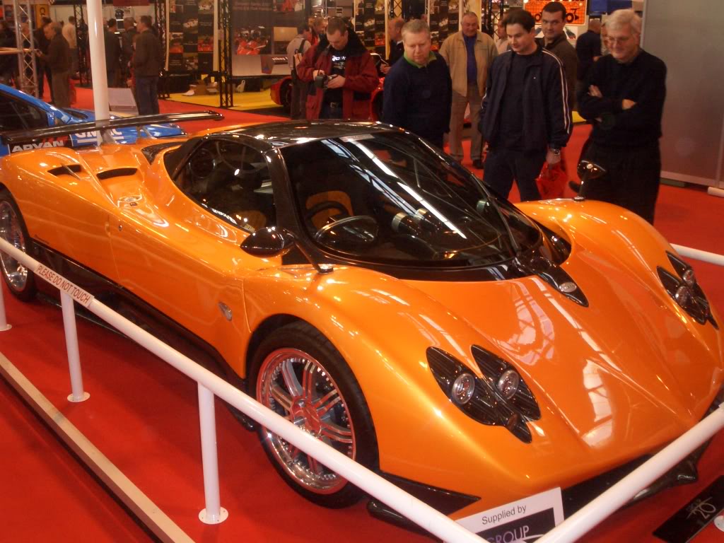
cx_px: 362
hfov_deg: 51.4
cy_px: 272
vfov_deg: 39.7
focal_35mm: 36
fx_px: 753
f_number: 4
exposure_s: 1/40
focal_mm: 4.8
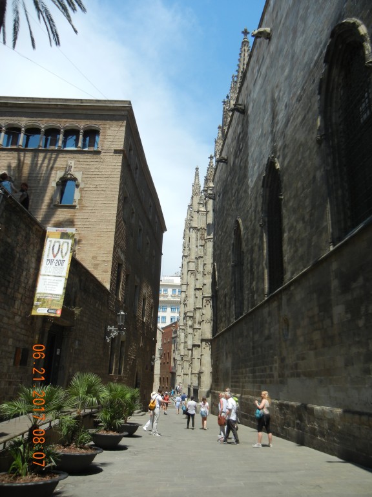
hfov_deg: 46.8
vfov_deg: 60.0
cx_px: 186
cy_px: 248
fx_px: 430
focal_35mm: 30
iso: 160
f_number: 7
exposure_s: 1/353
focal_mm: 5.4
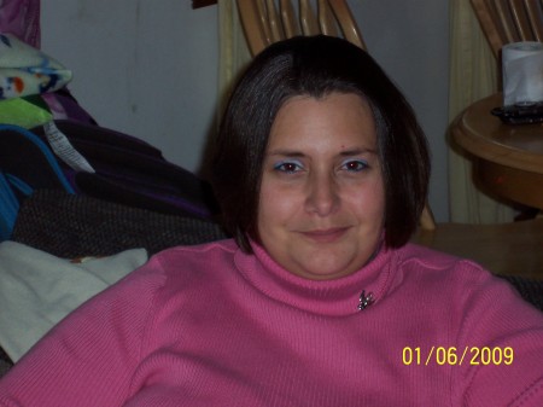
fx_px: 2258
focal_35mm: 144
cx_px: 272
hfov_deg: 13.7
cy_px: 204
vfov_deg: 10.3
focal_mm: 22.4
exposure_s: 1/125
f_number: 4.9
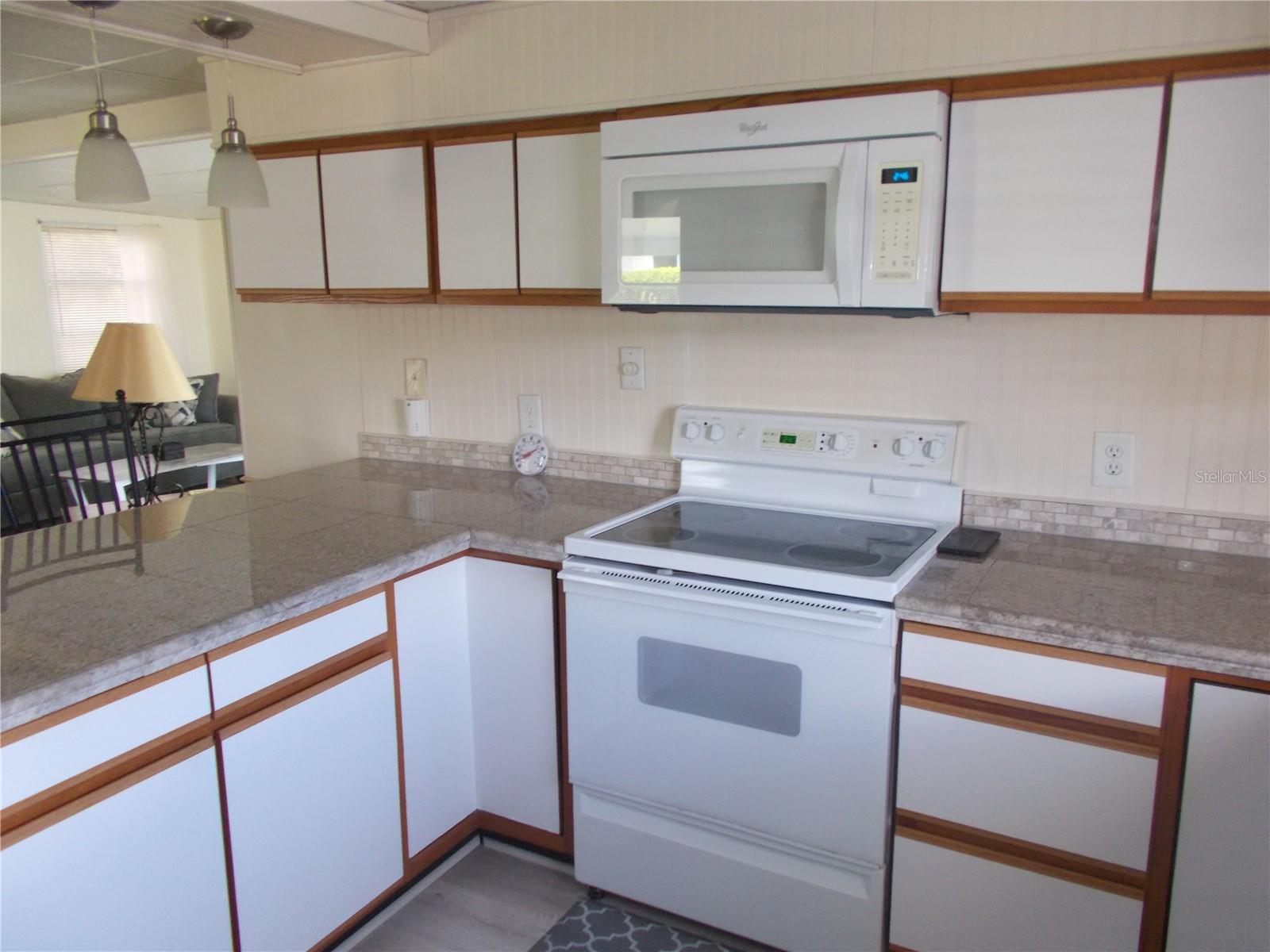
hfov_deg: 67.3
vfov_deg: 53.1
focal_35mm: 26
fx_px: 954
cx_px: 635
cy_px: 476
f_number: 3.2
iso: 200
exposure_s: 1/25
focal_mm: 4.6
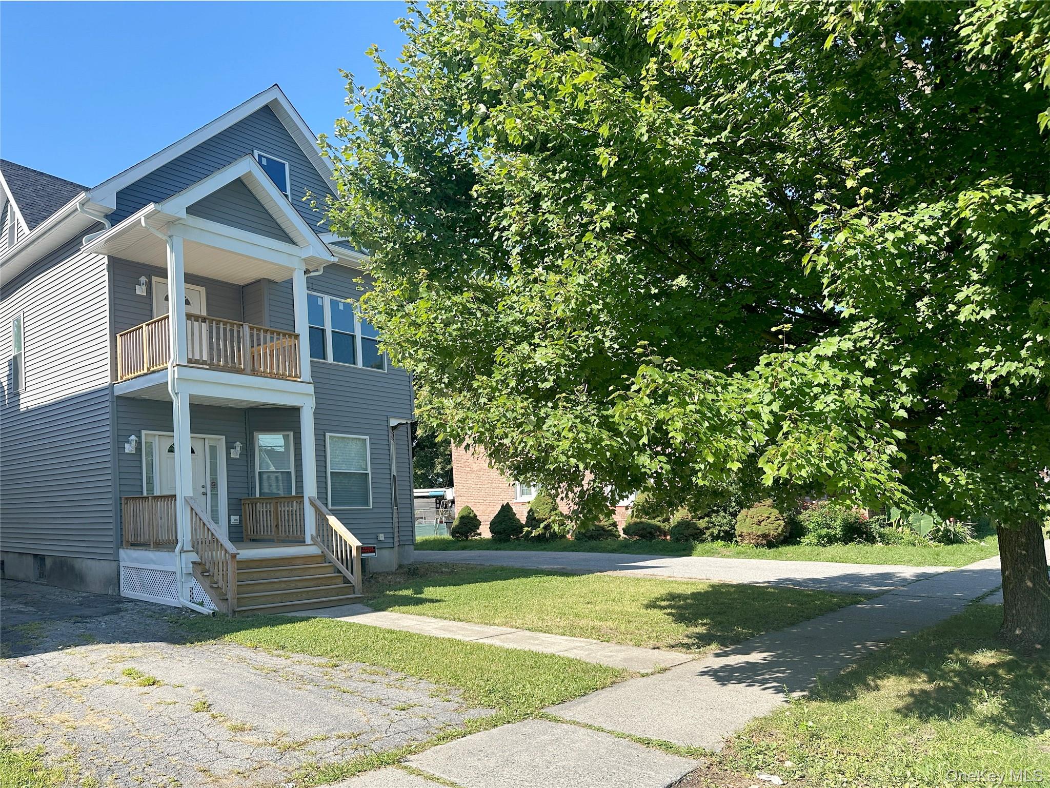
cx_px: 525
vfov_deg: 56.8
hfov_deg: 71.6
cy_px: 394
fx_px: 728
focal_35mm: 24
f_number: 1.78
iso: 80
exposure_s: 1/1845
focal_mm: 6.86
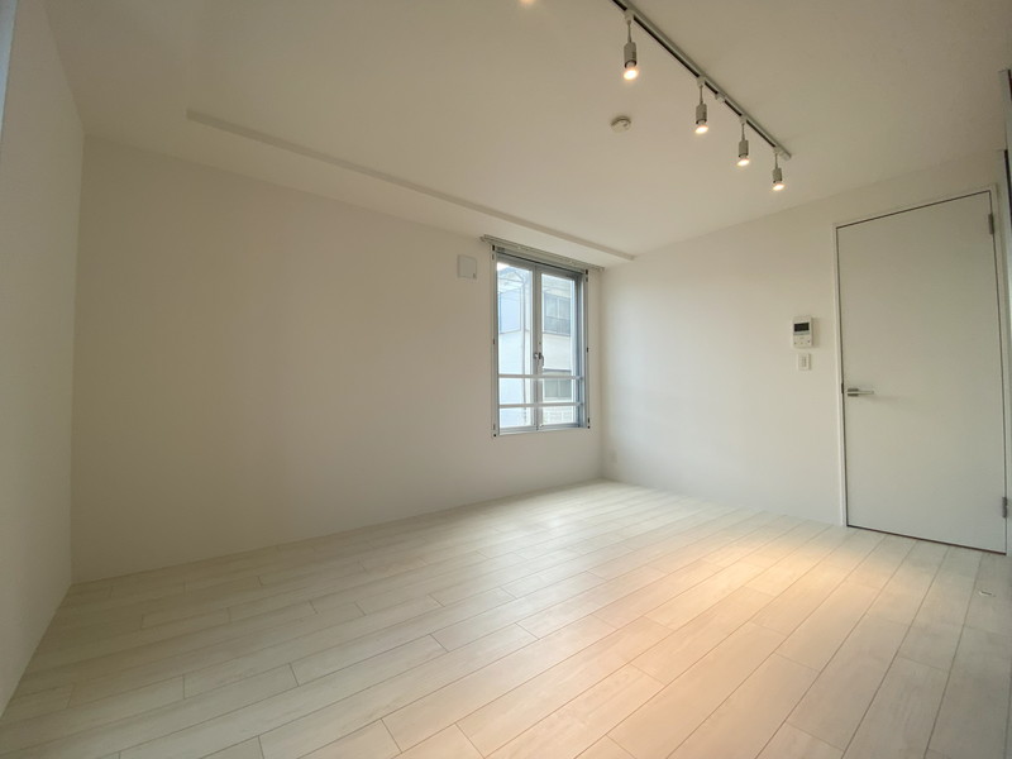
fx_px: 380
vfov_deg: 89.9
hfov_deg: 106.2
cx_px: 506
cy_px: 380
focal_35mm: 13
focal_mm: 1.54
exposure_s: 1/112
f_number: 2.4
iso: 64
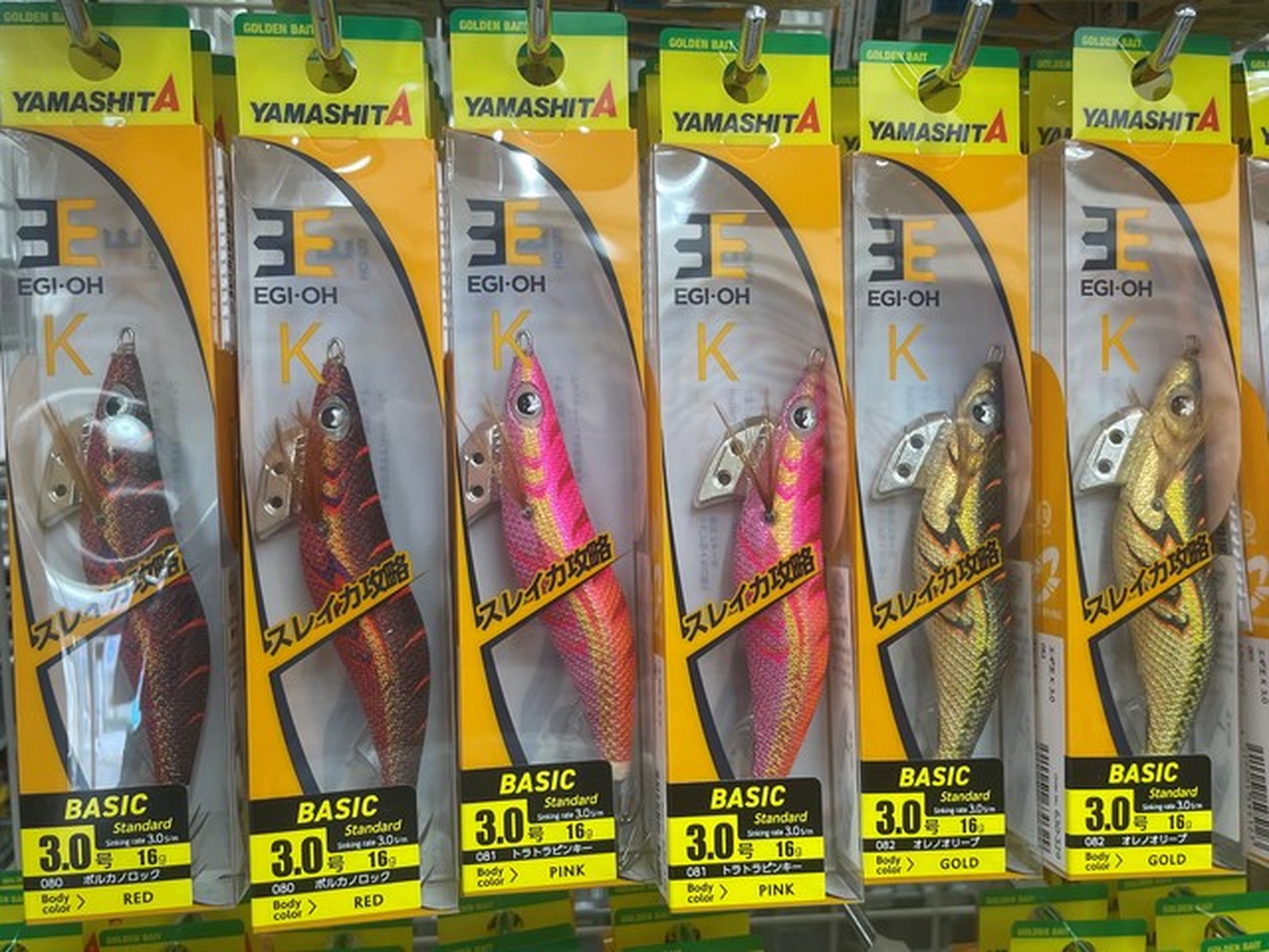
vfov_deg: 53.1
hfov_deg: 67.3
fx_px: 953
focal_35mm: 26
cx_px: 634
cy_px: 476
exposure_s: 1/120
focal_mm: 4.2
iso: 80
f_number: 1.6
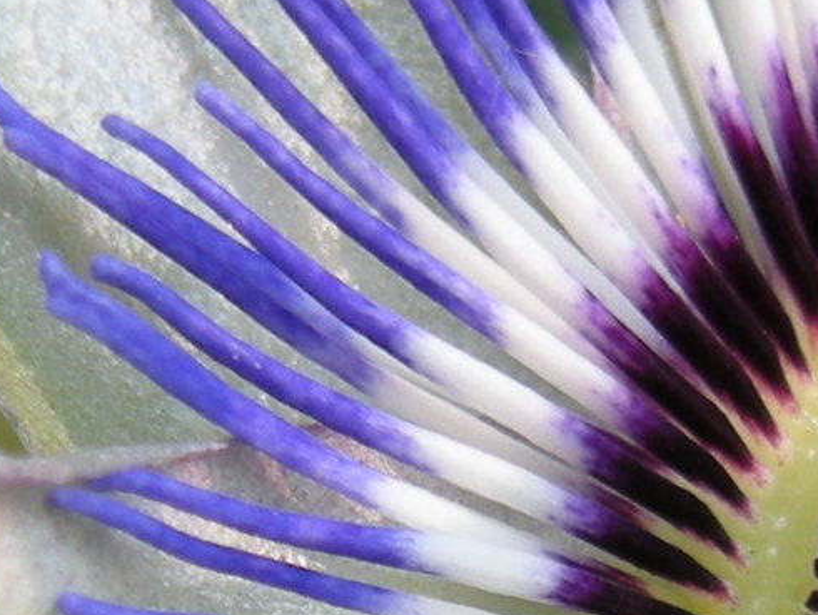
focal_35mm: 148
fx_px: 3499
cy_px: 882
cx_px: 564
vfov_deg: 9.8
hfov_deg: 13.3
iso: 64
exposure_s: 1/116
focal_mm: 4.7
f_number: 2.8
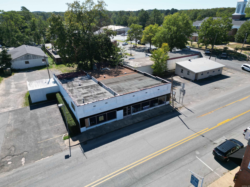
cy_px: 94
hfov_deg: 71.6
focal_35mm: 24
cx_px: 125
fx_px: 173
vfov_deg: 56.8
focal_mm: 6.72
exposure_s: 1/3000
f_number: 1.7
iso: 200
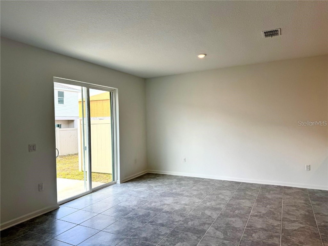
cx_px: 164
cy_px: 123
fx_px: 227
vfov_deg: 56.8
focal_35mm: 24
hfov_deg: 71.6
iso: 80
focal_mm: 6.76
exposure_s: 1/417
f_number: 1.78
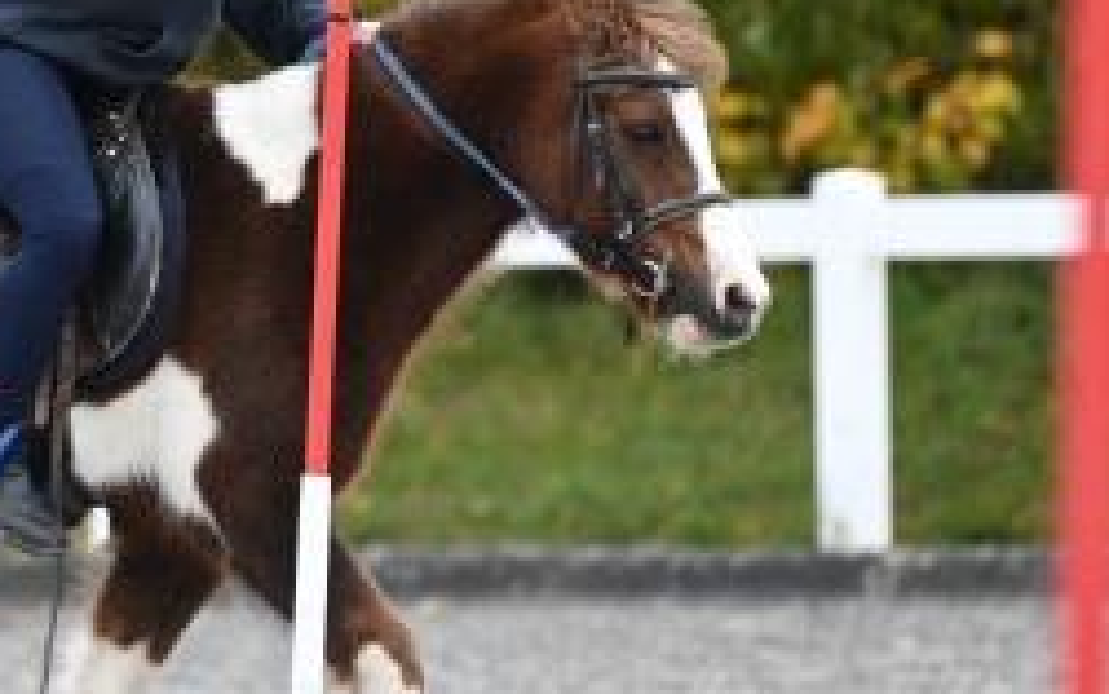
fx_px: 30382
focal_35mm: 1005
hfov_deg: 2.1
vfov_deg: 1.3
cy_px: 172
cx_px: -49
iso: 1800
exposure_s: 1/640
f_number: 5.3
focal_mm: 310
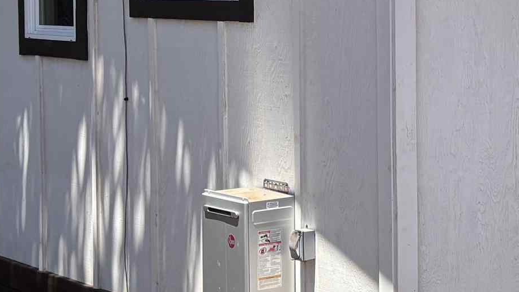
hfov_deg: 19.8
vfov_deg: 12.7
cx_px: 756
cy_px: 43
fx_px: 1307
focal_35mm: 95
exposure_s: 1/1311
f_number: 1.6
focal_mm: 5.96
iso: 50
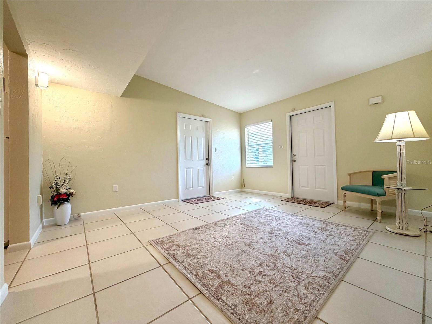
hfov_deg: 102.1
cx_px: 216
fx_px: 175
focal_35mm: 14
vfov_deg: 85.7
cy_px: 162
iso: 160
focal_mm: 2.22
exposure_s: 1/120
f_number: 2.2
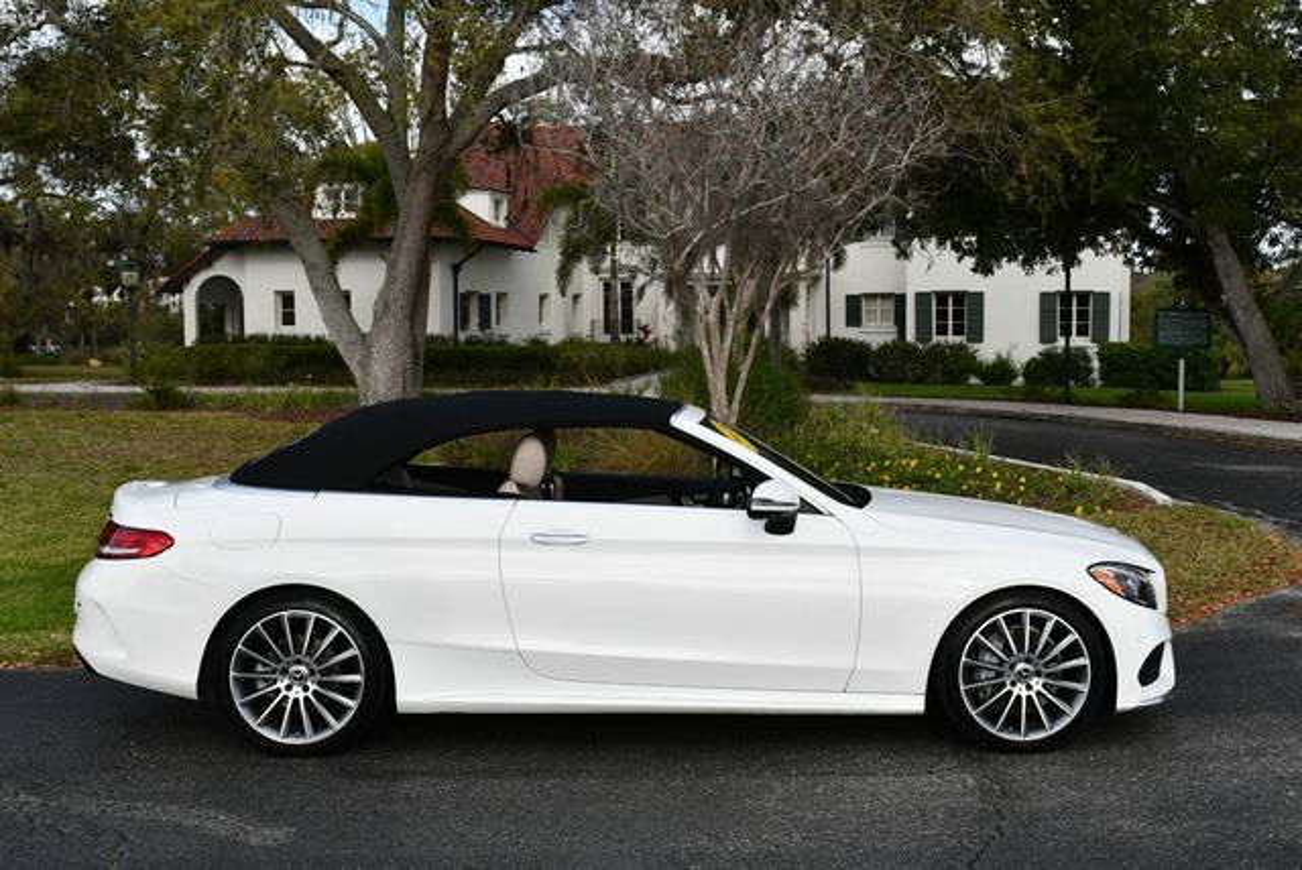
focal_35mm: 48
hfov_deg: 41.1
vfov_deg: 28.1
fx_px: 1738
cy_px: 435
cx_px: 651
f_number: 8
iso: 110
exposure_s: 1/250
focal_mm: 24
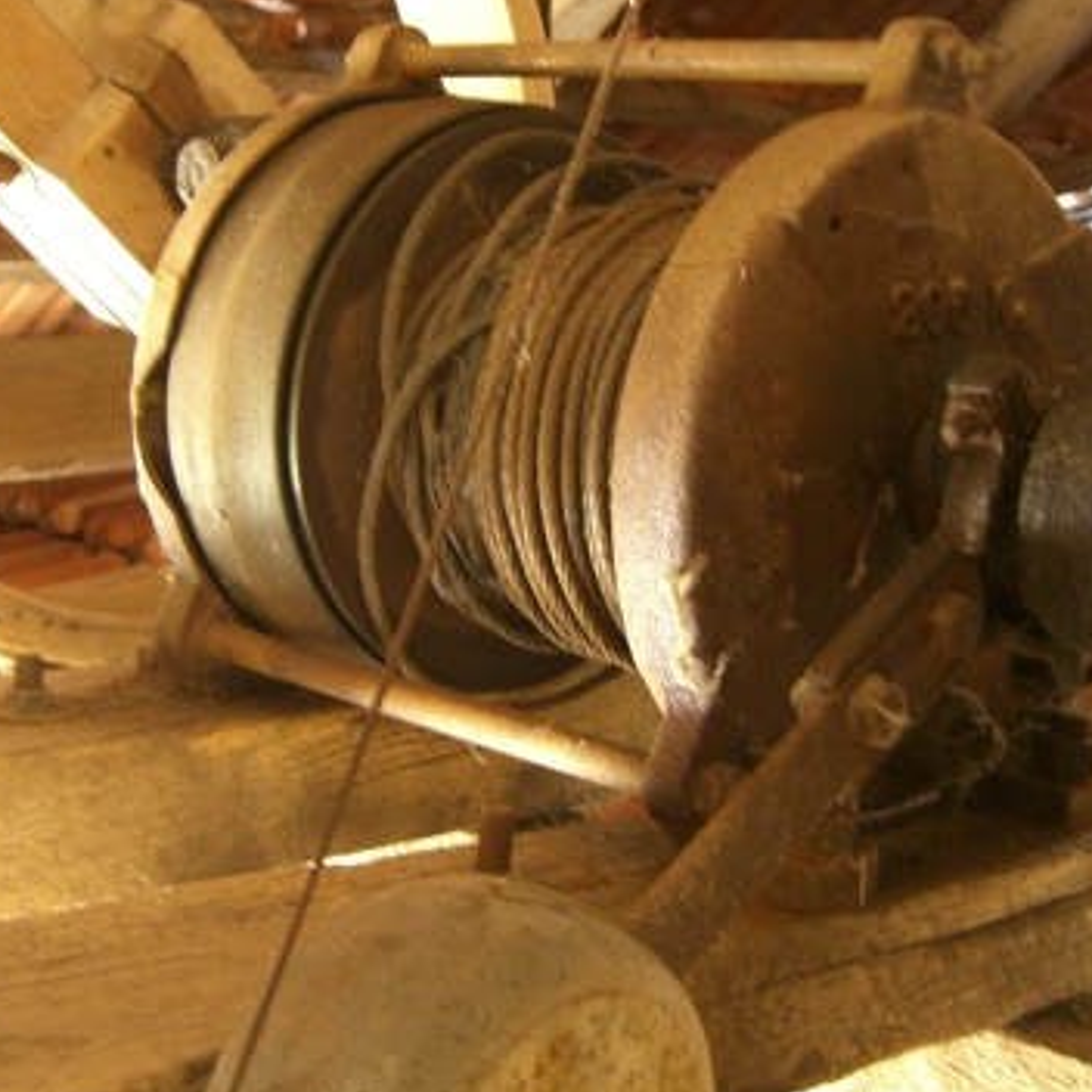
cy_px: 484
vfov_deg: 28.1
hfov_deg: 28.1
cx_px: 506
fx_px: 2177
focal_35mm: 61
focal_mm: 7.9
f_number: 2.8
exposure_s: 1/10
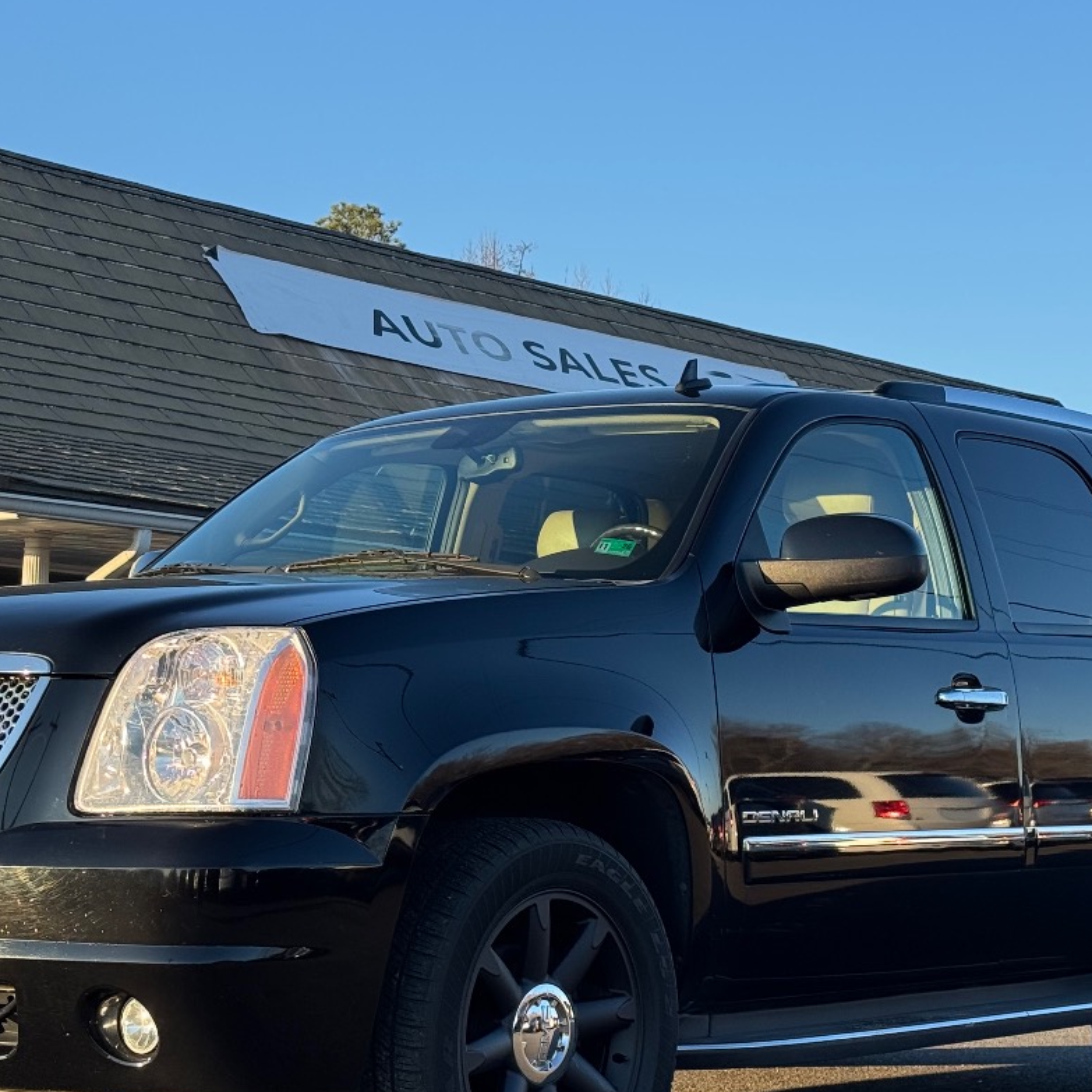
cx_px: 527
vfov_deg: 22.1
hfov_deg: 22.2
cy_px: 678
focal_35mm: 78
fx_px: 2784
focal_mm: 6.76
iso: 64
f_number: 1.78
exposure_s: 1/1366
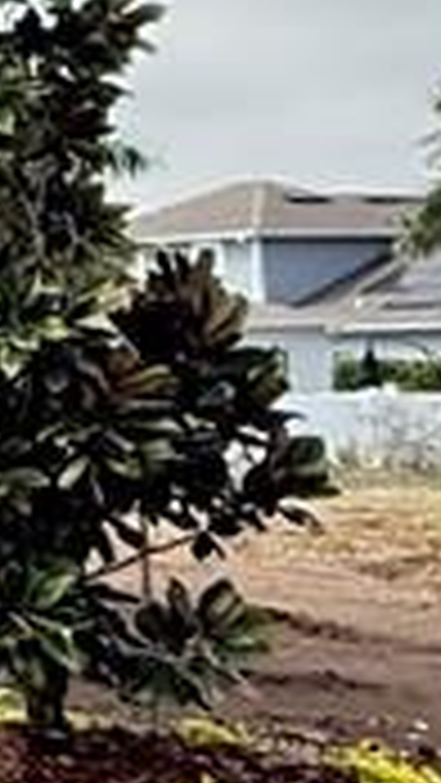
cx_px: -1804
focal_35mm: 140
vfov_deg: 15.2
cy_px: 99
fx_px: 2908
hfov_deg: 5.9
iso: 64
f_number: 2.2
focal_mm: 2.22
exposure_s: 1/510
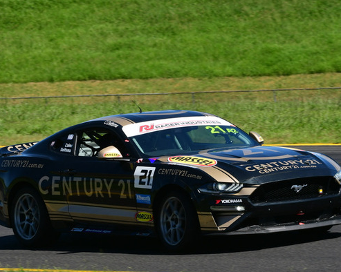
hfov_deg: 4.2
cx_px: 157
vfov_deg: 3.4
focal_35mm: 457
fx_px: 4610
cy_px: 132
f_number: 11
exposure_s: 1/640
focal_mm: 200
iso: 400
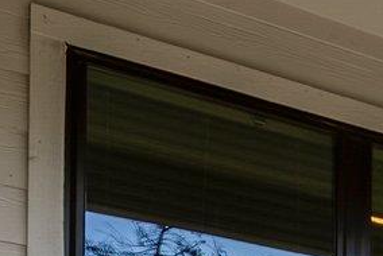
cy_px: 591
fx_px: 1150
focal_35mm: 108
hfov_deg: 14.3
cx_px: 860
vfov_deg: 11.0
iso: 160
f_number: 11
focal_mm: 15
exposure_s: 1/13
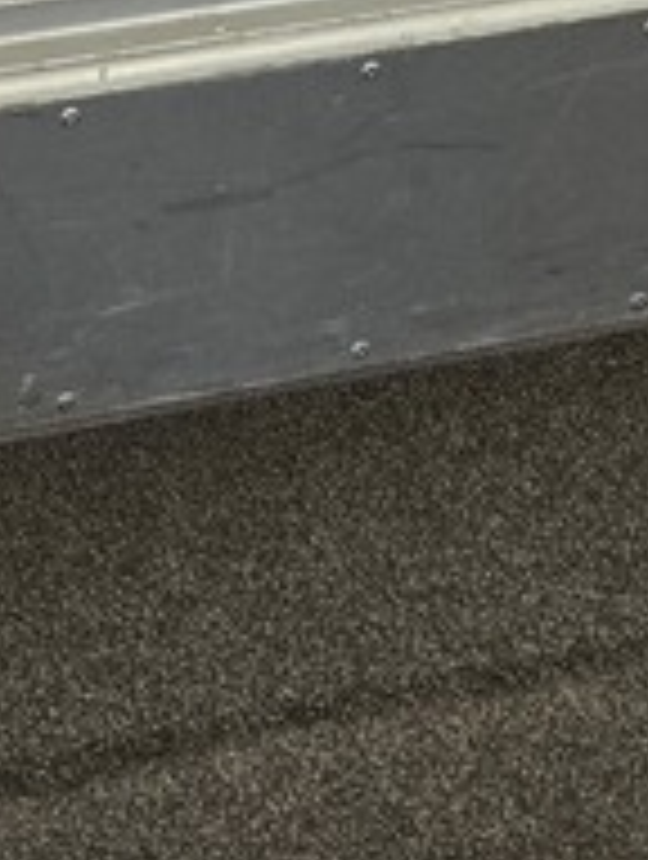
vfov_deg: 11.9
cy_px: -1387
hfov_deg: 12.1
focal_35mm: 123
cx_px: 194
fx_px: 3060
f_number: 1.7
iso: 200
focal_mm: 6.3
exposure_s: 1/120
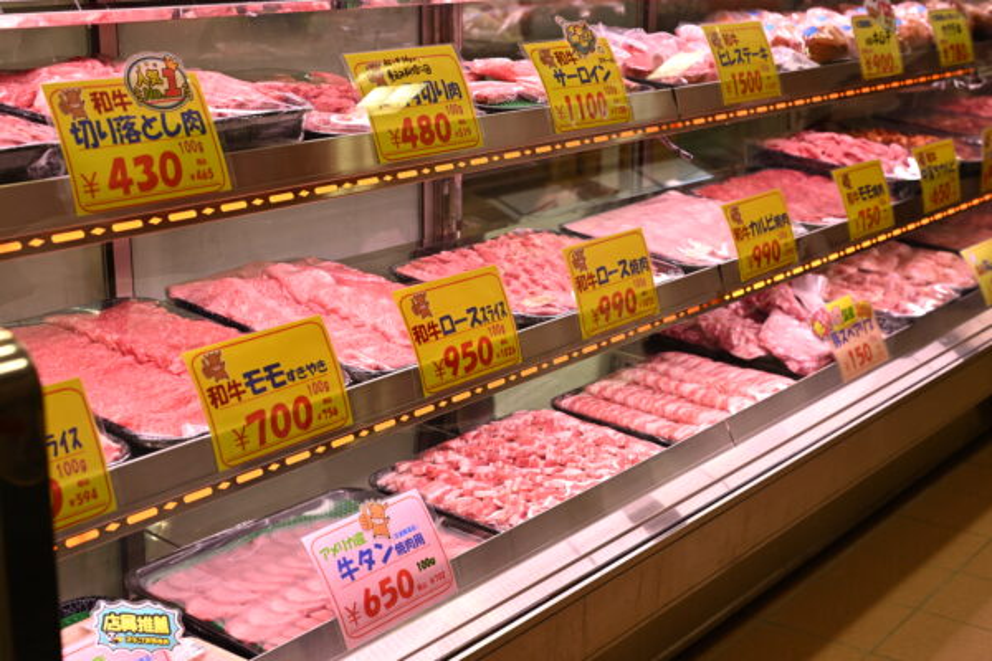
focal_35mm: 50
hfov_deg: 39.6
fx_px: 1378
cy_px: 330
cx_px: 496
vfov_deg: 27.0
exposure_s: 1/100
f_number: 5.6
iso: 500
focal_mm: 50
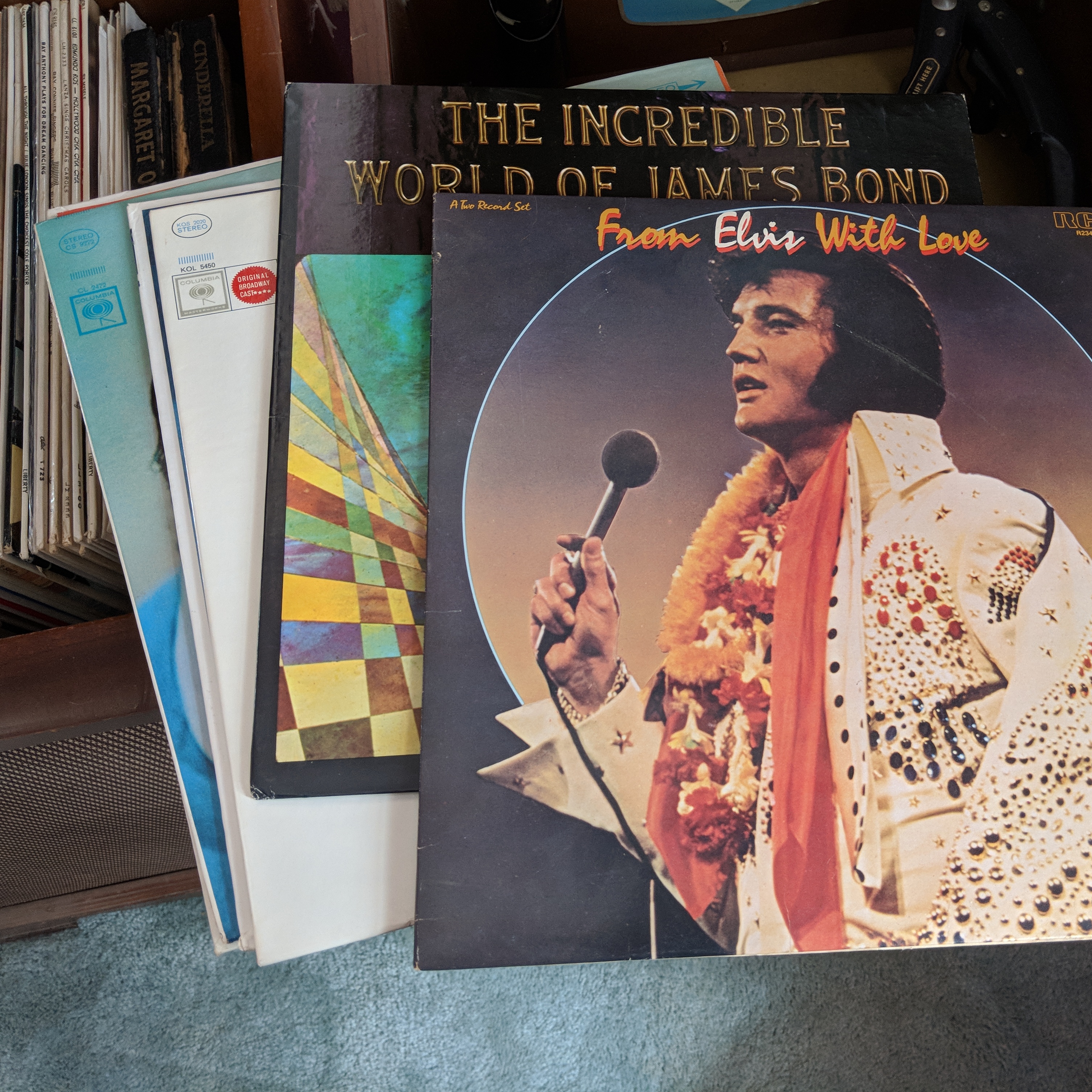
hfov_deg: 50.8
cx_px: 656
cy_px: 546
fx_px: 1142
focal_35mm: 32
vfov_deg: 51.1
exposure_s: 1/60
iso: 212
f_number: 1.8
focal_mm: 4.44
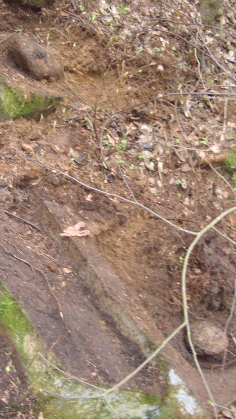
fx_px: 579
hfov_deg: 23.0
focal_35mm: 52
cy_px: 210
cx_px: 86
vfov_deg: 39.9
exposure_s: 1/30
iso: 100
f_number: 2.8
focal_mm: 5.8
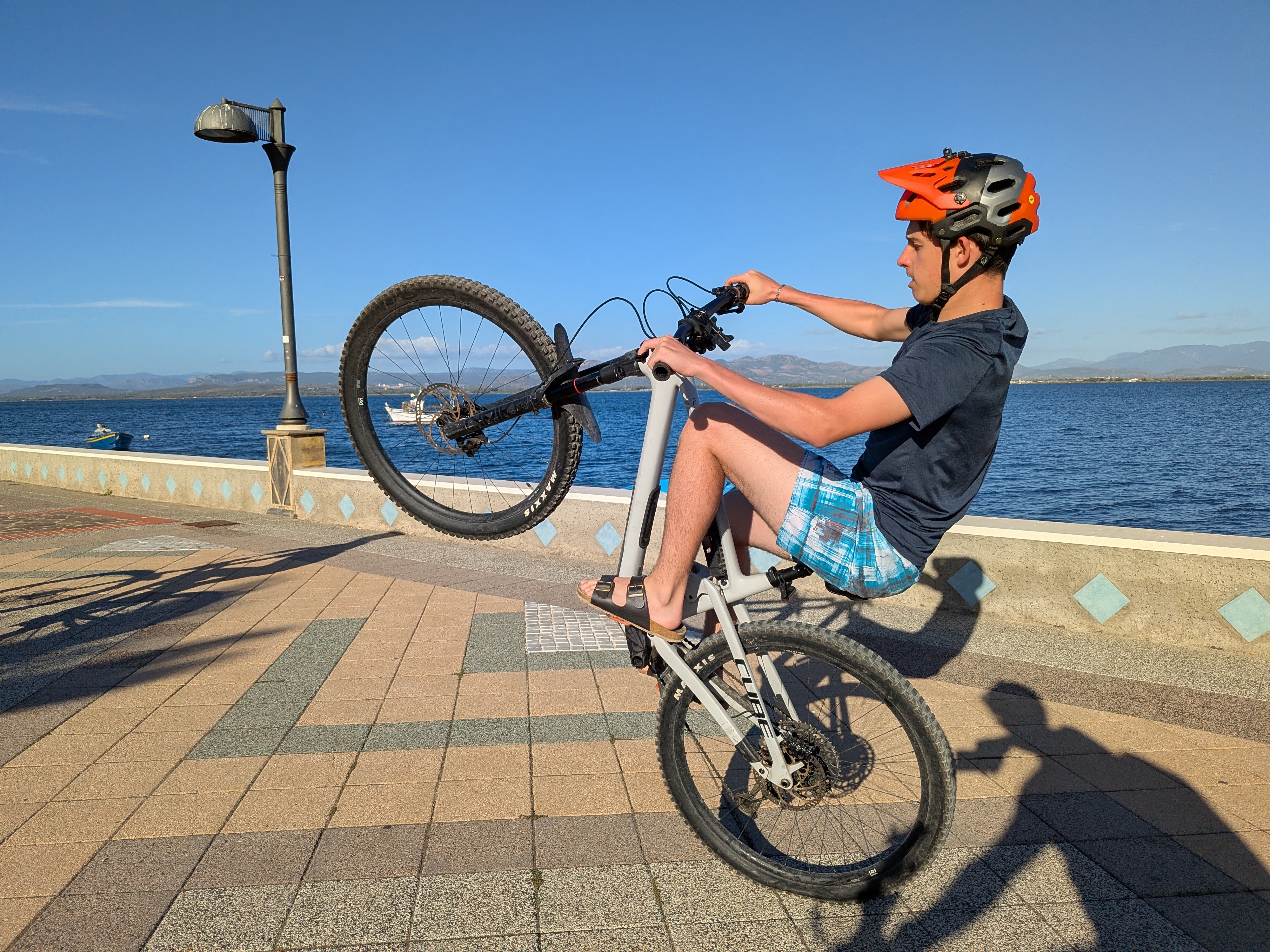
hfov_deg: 71.6
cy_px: 476
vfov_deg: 56.8
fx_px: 881
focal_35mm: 24
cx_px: 635
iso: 41
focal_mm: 4.53
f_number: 1.7
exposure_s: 1/3623
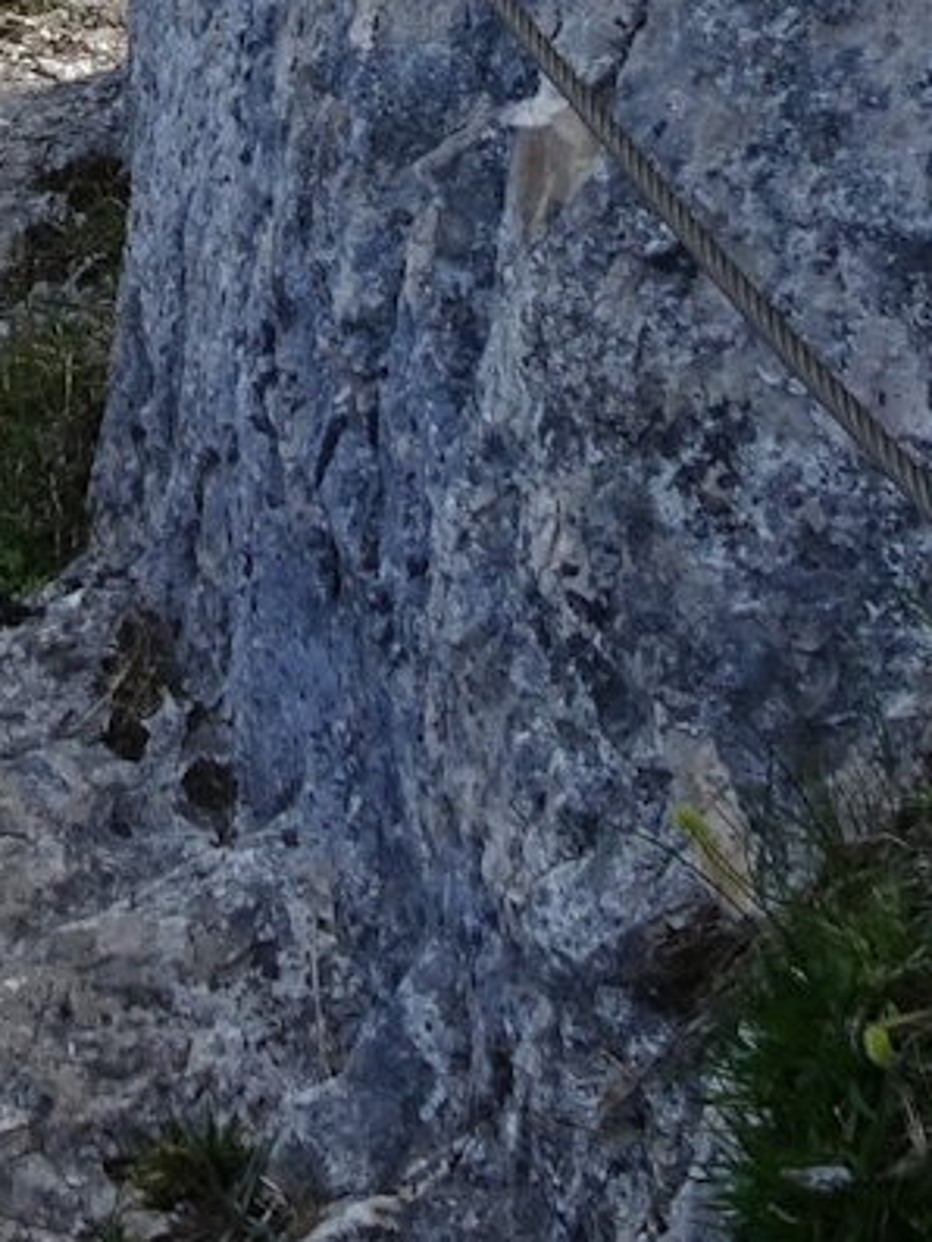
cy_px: -879
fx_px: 4162
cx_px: -416
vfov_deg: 15.1
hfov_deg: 12.2
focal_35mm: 116
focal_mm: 4.1
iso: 80
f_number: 3.5
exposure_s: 1/320
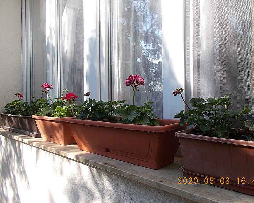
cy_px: 100
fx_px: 210
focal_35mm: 28
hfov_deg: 62.1
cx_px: 136
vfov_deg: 51.5
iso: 80
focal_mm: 4.6
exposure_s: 1/250
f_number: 3.2
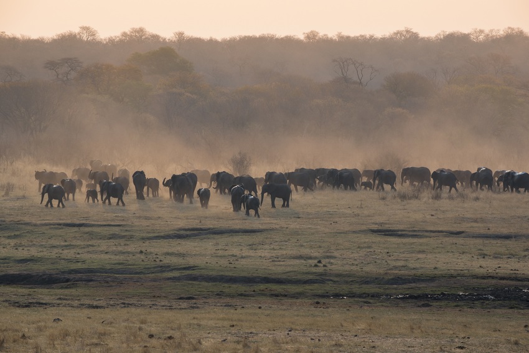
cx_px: 264
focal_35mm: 200
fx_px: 2939
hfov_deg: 10.3
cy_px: 176
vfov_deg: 6.9
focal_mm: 200
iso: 280
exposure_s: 1/250
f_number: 8
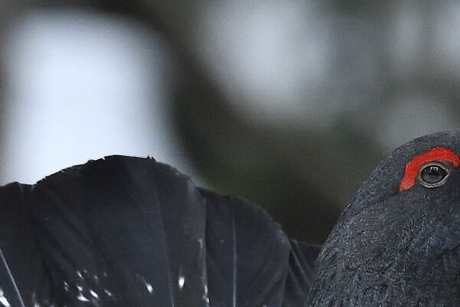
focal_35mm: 2397
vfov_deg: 0.6
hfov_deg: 0.9
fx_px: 30634
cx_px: 367
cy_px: 446
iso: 2000
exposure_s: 1/400
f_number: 6.3
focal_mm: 400
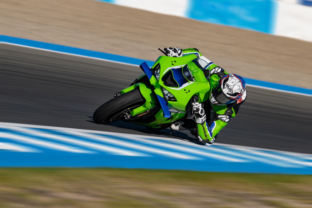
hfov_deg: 5.2
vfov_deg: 3.4
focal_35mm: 400
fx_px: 3466
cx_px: 156
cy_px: 104
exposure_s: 1/640
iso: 200
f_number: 11
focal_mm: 400
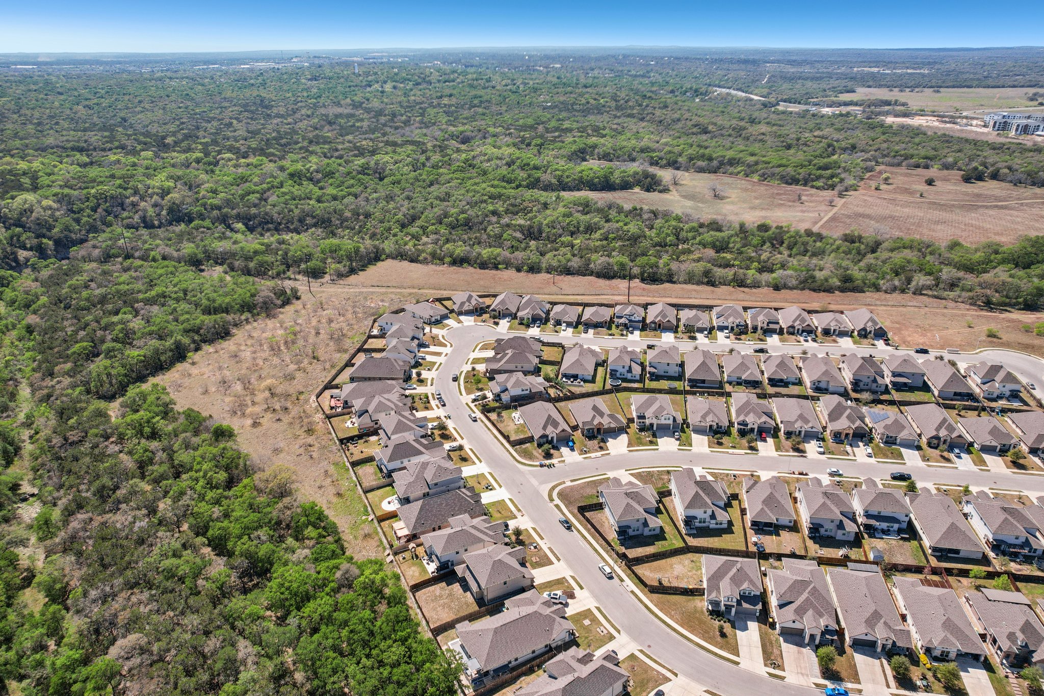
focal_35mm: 22
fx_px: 638
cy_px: 348
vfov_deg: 57.2
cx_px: 522
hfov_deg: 78.6
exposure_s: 1/1600
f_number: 2.8
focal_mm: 8.4
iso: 110
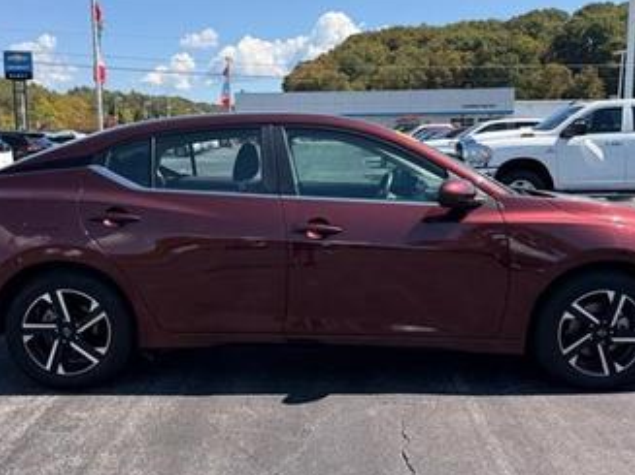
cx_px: 295
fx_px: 678
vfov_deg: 38.6
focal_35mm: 37
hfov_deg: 50.1
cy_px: 233
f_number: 1.78
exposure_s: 1/2611
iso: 80
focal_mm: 6.76
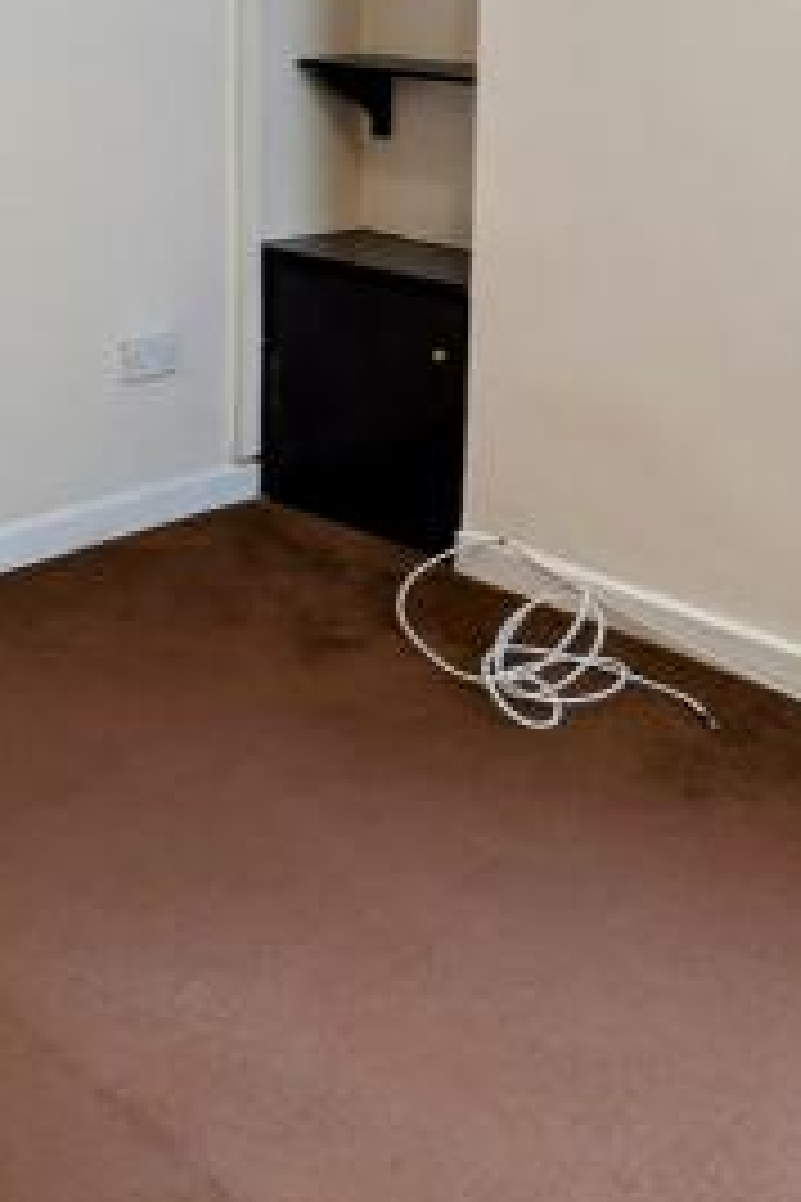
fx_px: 1602
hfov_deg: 28.1
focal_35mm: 48
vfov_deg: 37.9
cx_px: 356
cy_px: 88
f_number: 1.95
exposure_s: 1/20
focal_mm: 2.23
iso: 98
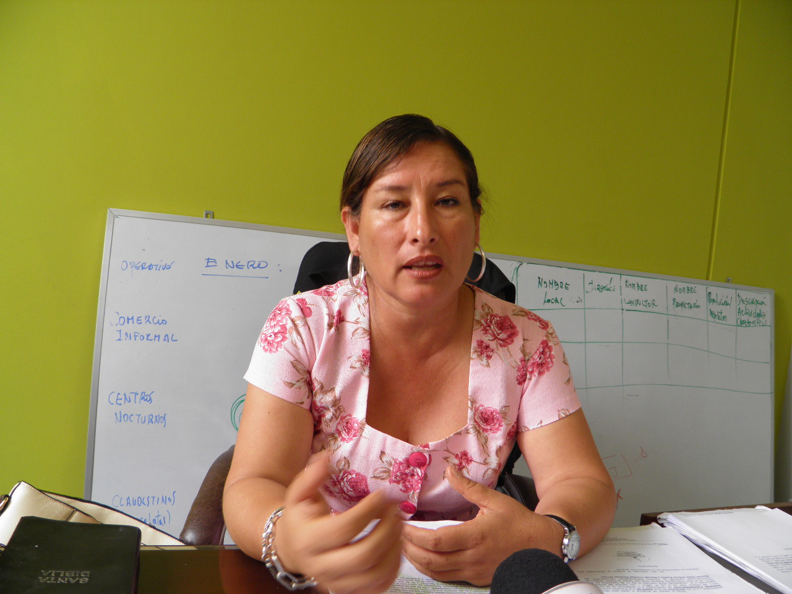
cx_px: 396
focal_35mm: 28
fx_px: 641
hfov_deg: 63.4
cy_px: 297
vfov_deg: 49.7
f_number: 2.8
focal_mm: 4.9
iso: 50
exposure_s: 1/30
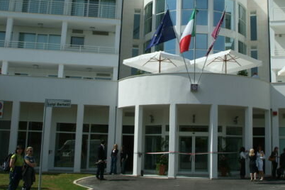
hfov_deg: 44.7
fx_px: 340
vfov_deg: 31.1
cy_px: 80
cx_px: 191
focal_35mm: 43
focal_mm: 18
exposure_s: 1/125
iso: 100
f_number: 11
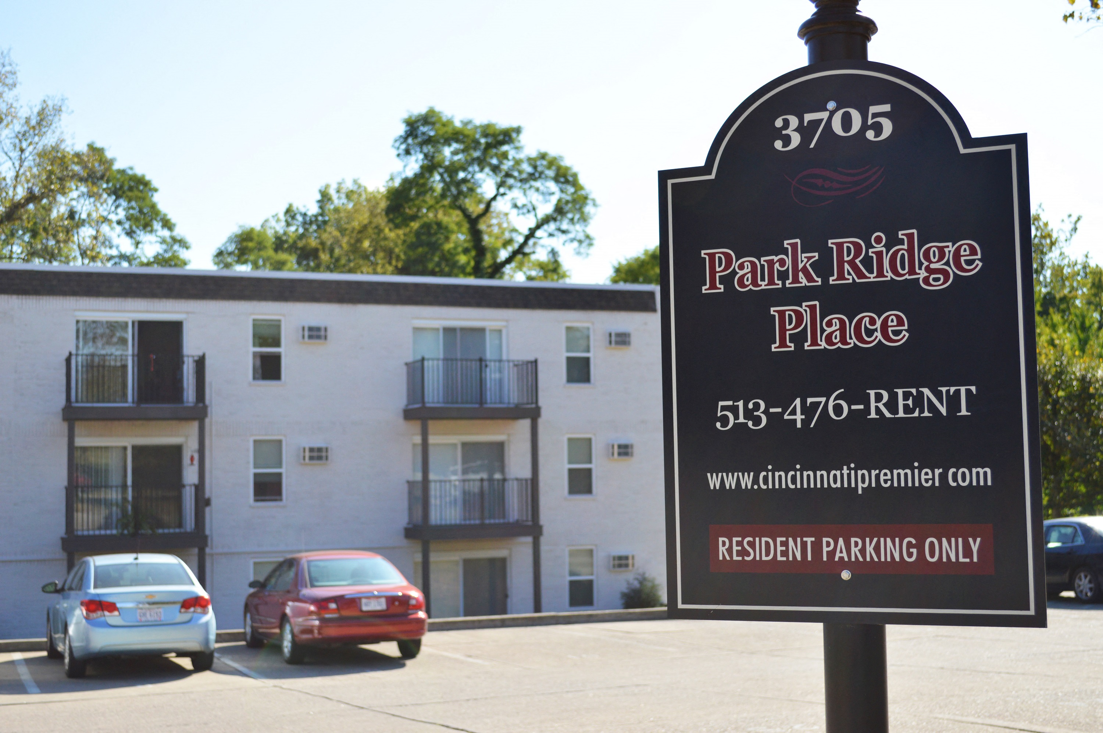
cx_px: 552
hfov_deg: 41.1
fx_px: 1469
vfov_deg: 28.0
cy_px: 366
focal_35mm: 48
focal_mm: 32
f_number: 4.8
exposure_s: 1/800
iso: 200
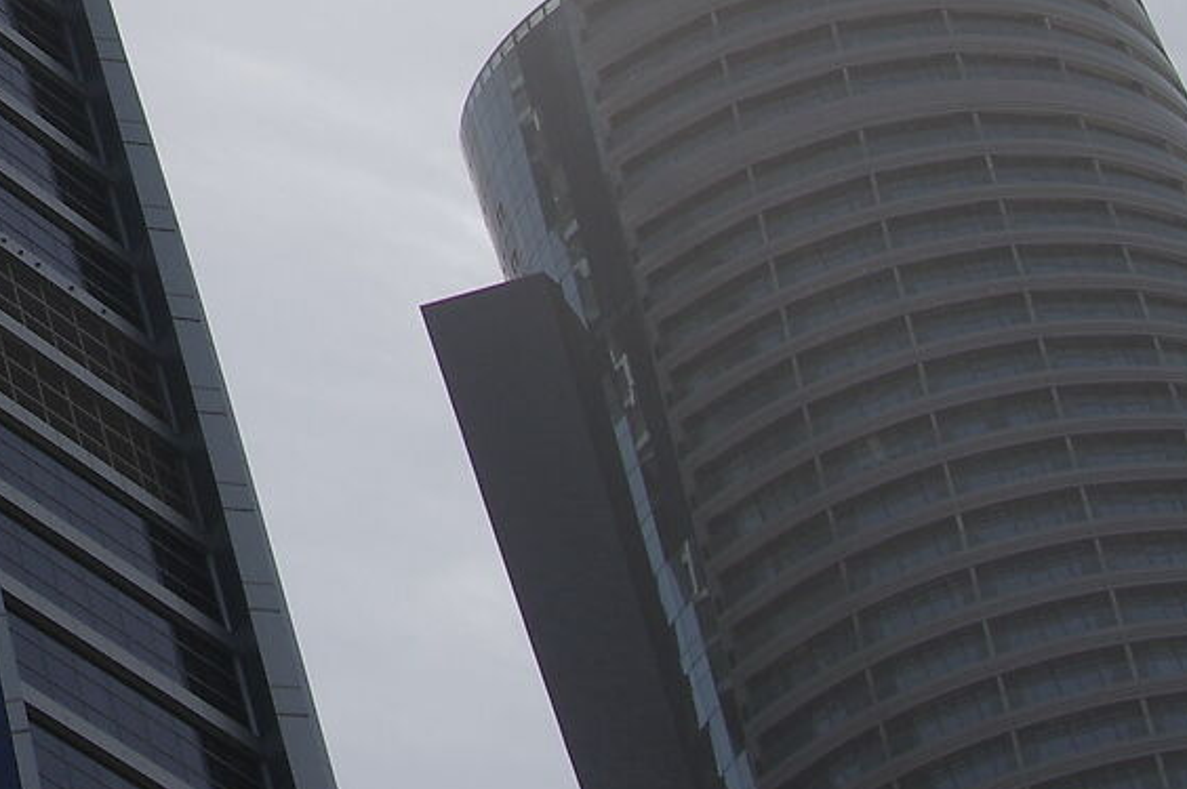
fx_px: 4348
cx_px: -838
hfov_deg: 14.1
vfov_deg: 9.8
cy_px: -699
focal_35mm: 132
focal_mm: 21
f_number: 8
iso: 125
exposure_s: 1/800
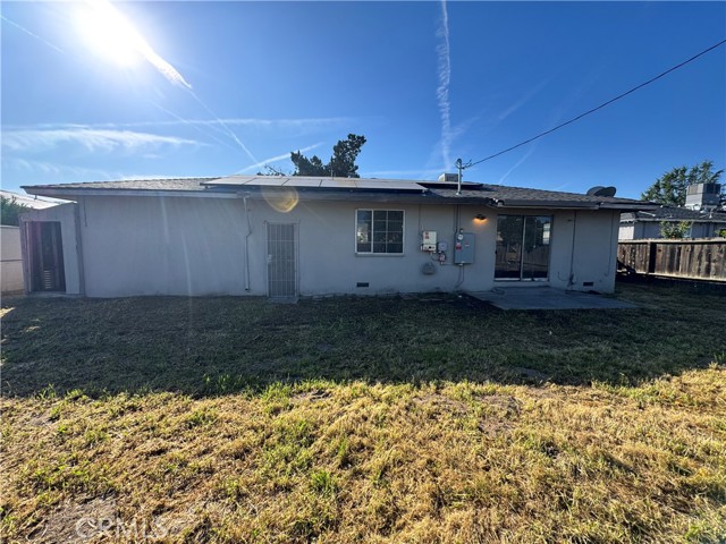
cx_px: 363
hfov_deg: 102.1
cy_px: 272
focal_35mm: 14
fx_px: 294
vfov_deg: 85.7
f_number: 2.2
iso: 40
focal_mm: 2.22
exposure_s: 1/779
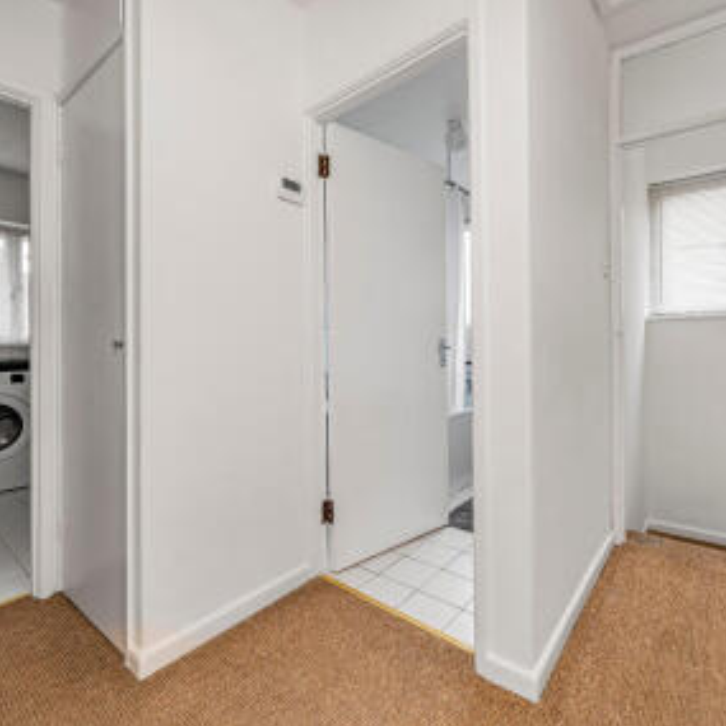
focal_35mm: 17
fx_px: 403
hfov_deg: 83.9
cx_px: 374
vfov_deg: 84.0
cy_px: 360
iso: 320
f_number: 9
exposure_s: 1/13
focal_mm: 12
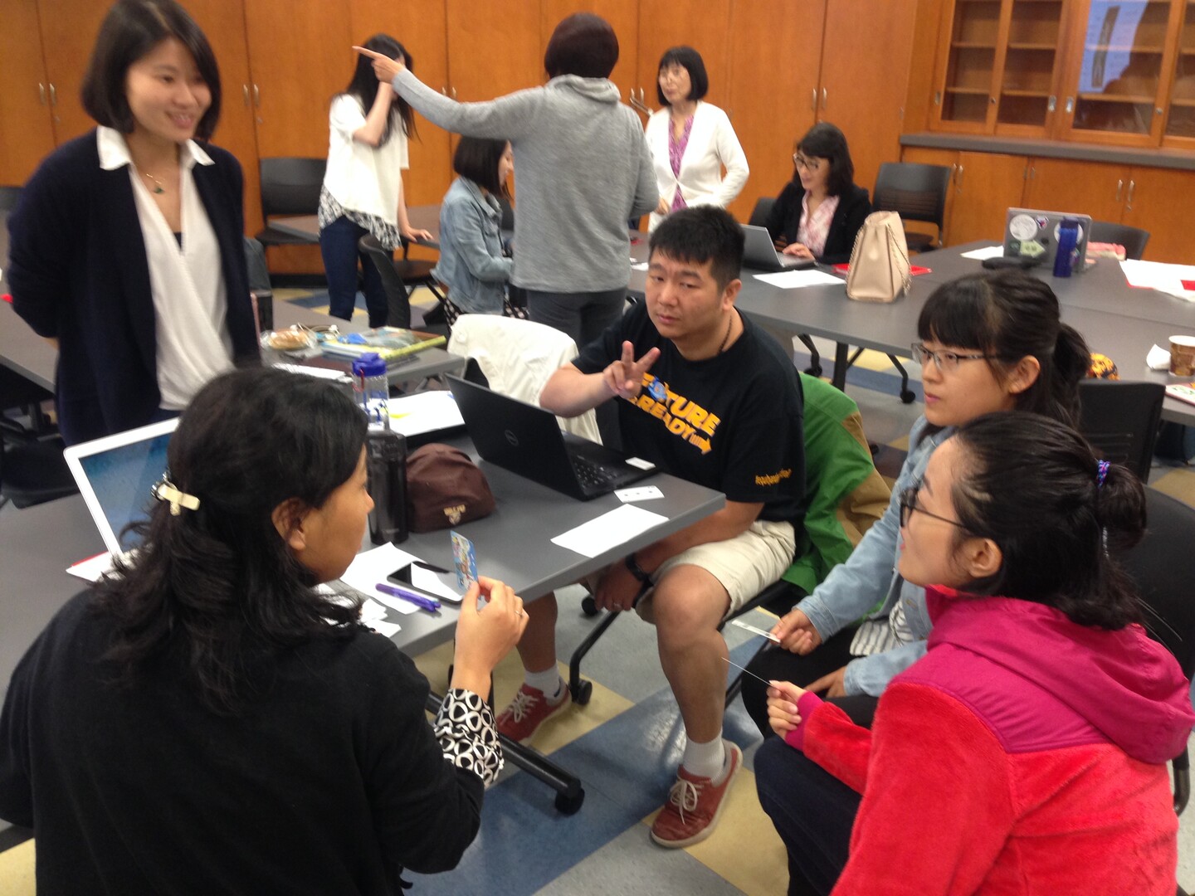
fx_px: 1139
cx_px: 598
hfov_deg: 55.4
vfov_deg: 42.9
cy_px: 448
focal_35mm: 33
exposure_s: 1/20
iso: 125
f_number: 2.4
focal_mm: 4.12
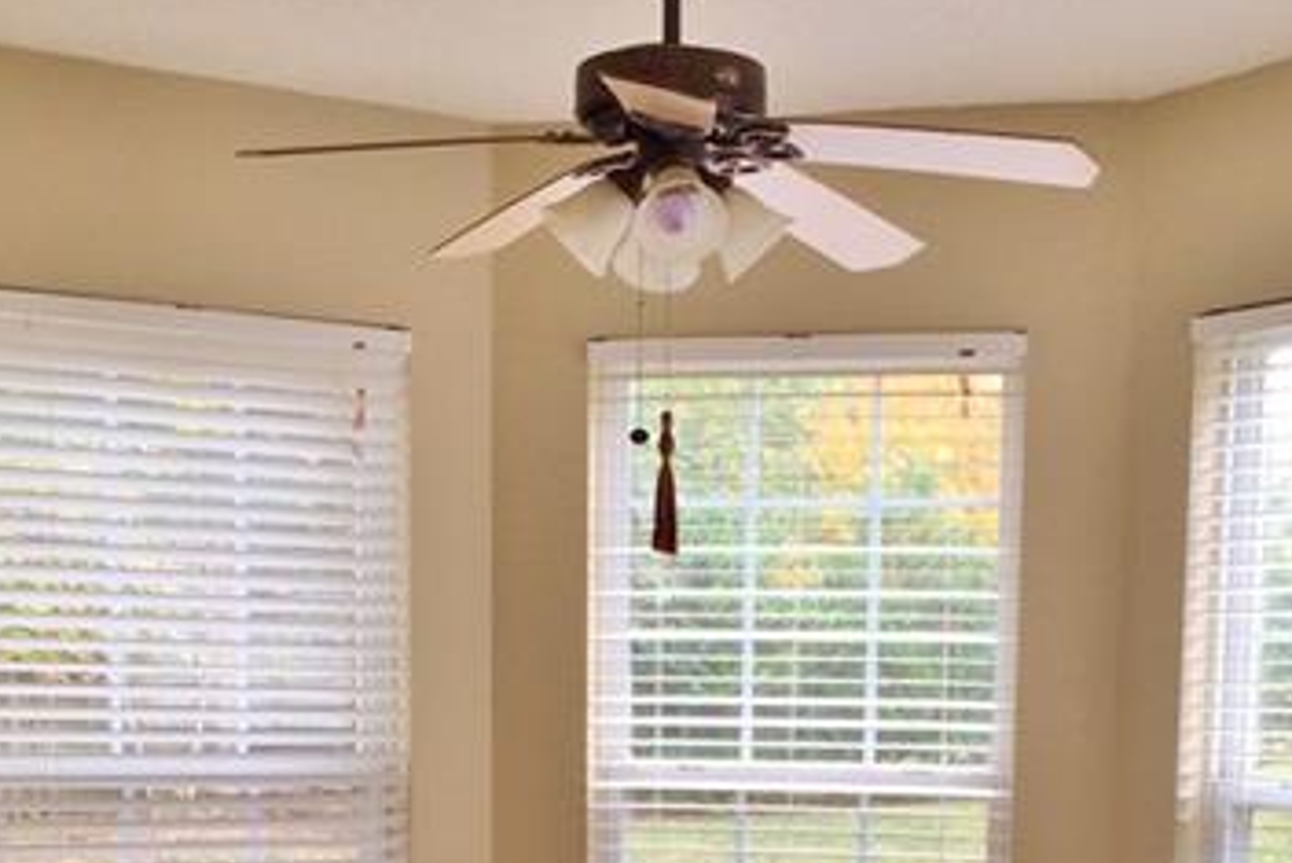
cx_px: 646
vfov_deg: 19.1
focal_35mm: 68
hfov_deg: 29.6
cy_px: 977
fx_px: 2441
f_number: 2.2
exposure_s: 1/60
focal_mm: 4.12
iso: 40
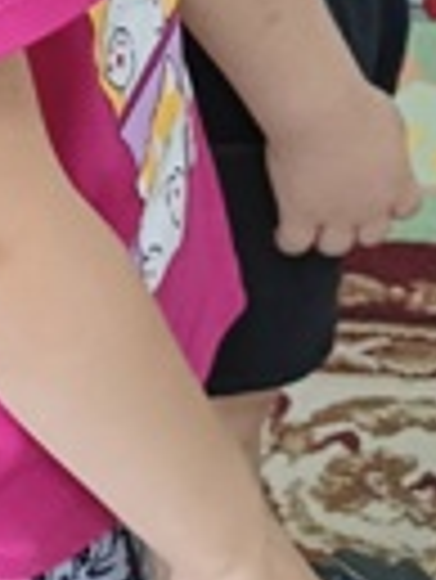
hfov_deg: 9.2
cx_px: 782
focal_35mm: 155
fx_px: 2599
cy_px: -351
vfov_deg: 12.0
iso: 320
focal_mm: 4.65
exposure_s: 1/50
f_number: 1.8
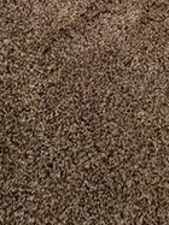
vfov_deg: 9.5
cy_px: -572
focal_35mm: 108
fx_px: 704
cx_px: 255
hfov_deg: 13.0
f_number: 2.2
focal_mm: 2.22
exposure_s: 1/60
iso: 400
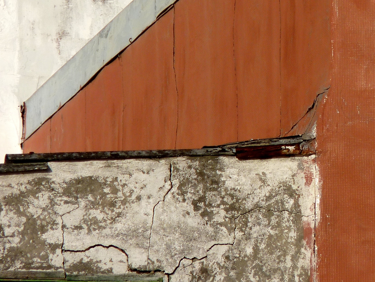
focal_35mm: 966
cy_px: 114
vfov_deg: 1.5
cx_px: 203
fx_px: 10468
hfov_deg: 2.1
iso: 80
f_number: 7.1
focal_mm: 85.7
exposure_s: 1/400
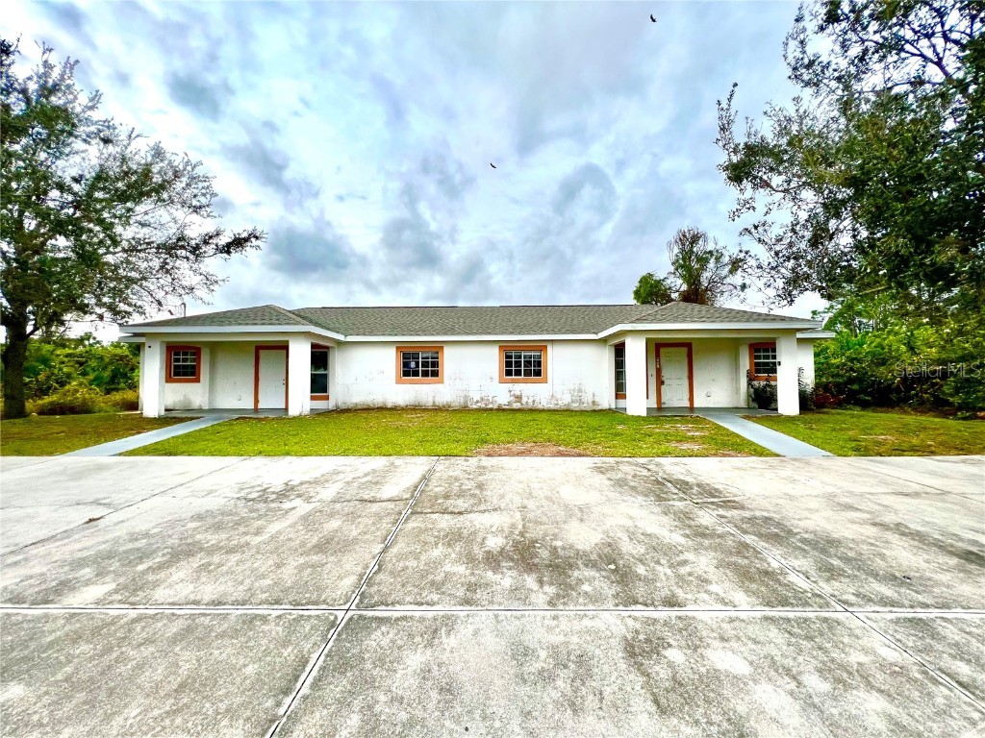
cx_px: 492
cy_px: 369
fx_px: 370
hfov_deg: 106.2
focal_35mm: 13
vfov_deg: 89.9
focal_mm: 1.57
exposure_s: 1/1754
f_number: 1.8
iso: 32
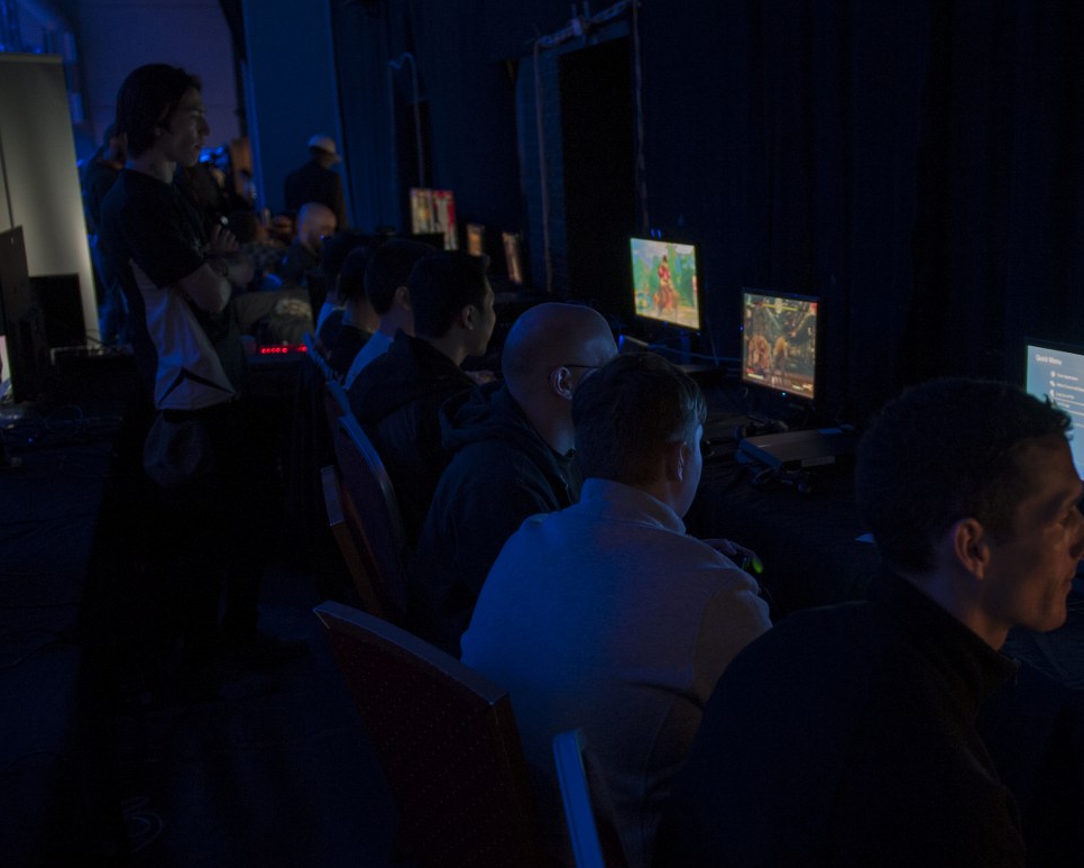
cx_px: 649
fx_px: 898
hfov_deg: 61.7
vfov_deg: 51.5
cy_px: 447
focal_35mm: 28
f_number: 2.8
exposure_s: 1/20
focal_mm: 24
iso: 1600
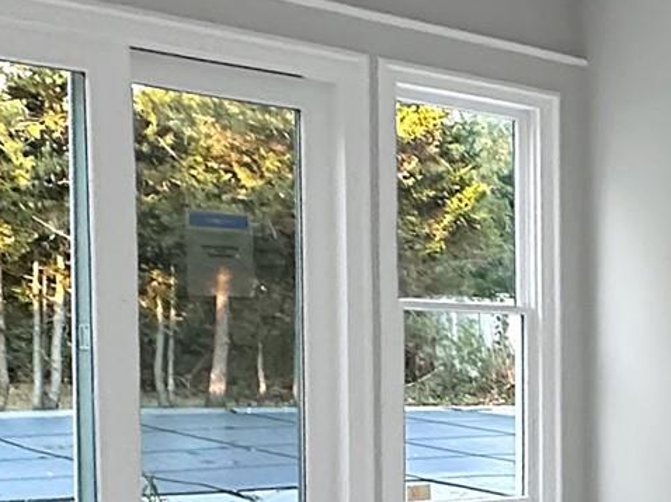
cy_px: 638
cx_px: 908
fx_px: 1162
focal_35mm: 60
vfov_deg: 22.1
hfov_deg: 26.5
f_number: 2.2
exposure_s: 1/60
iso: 250
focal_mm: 2.22
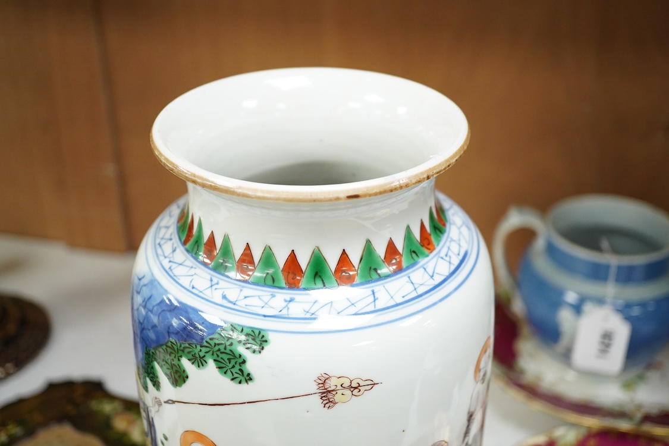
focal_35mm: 45
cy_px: 223
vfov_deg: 29.9
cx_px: 334
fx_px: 836
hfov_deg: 43.6
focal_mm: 30
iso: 2500
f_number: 5
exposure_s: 1/250
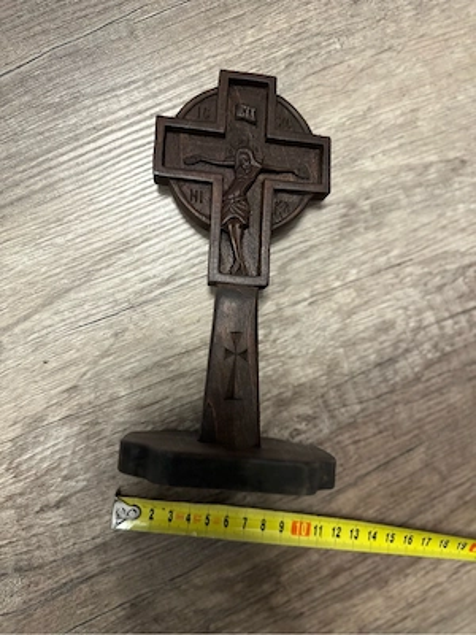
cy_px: 318
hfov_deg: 56.8
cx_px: 238
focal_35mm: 24
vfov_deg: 71.6
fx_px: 440
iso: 200
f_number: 1.78
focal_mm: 6.86
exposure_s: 1/50
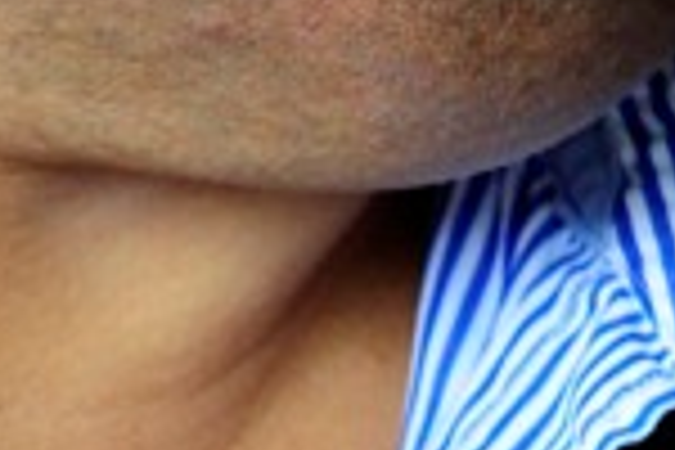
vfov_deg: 1.6
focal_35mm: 840
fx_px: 15742
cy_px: -632
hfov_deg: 2.4
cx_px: 1557
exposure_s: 1/125
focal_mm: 105
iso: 800
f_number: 4.5
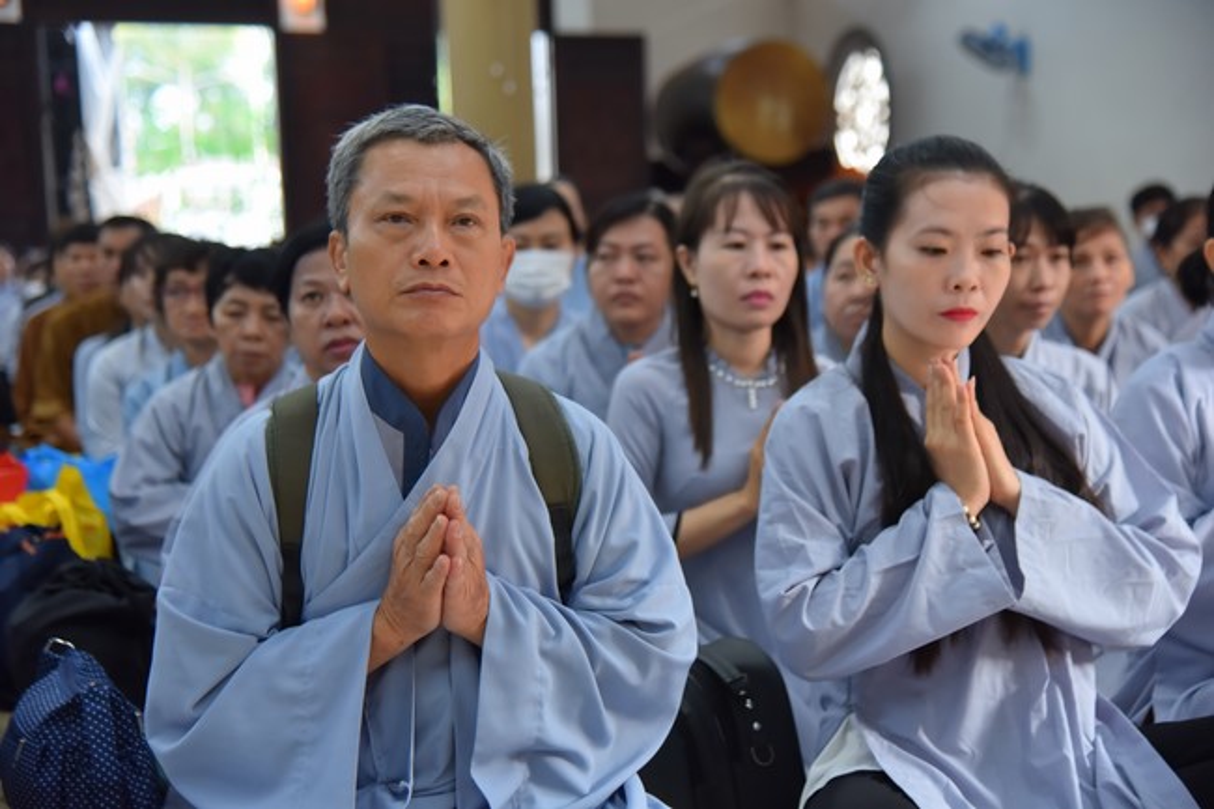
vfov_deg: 21.9
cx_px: 607
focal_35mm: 62
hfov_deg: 32.4
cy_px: 404
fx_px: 2090
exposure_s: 1/125
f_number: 4.5
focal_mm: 62
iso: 1000
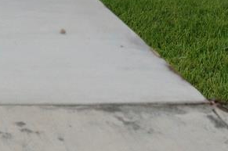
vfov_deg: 6.4
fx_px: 1271
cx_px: -177
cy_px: -233
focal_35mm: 201
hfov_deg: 9.7
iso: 400
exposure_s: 1/2000
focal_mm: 24
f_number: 8
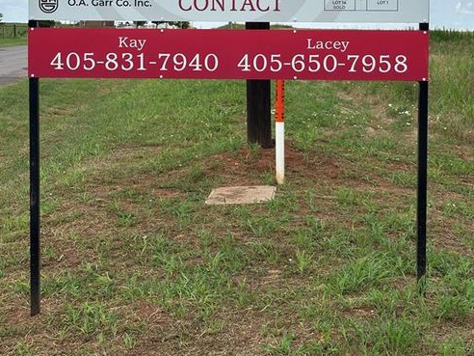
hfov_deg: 29.8
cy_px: 57
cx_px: 236
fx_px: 890
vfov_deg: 22.2
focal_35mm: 65
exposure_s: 1/4367
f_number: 1.78
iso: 64
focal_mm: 6.86
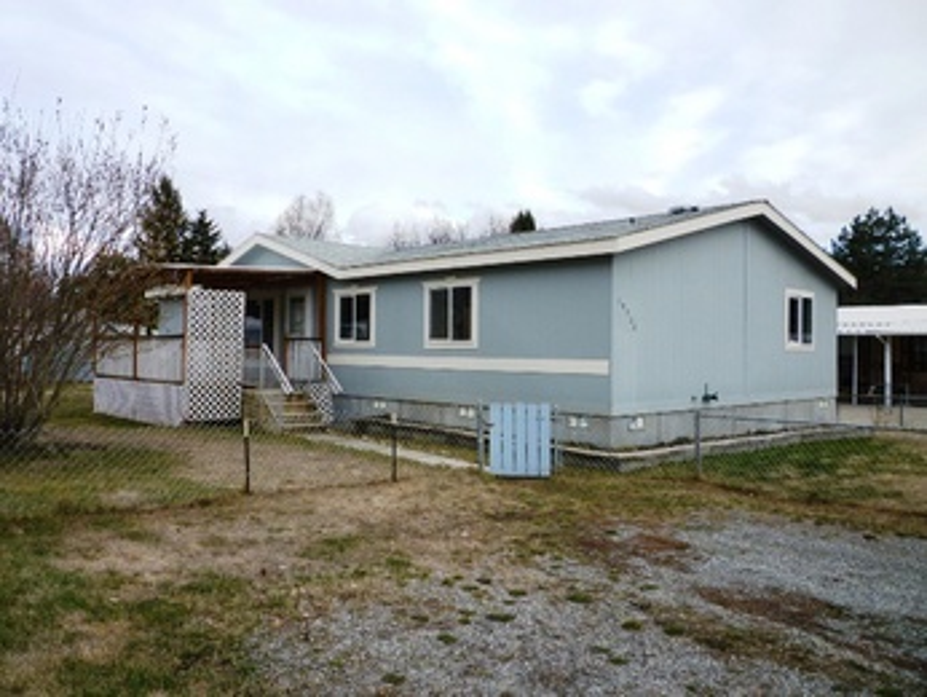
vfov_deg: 48.3
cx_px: 464
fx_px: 777
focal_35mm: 29
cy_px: 348
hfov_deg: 61.6
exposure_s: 1/200
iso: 80
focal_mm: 5.2
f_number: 3.3
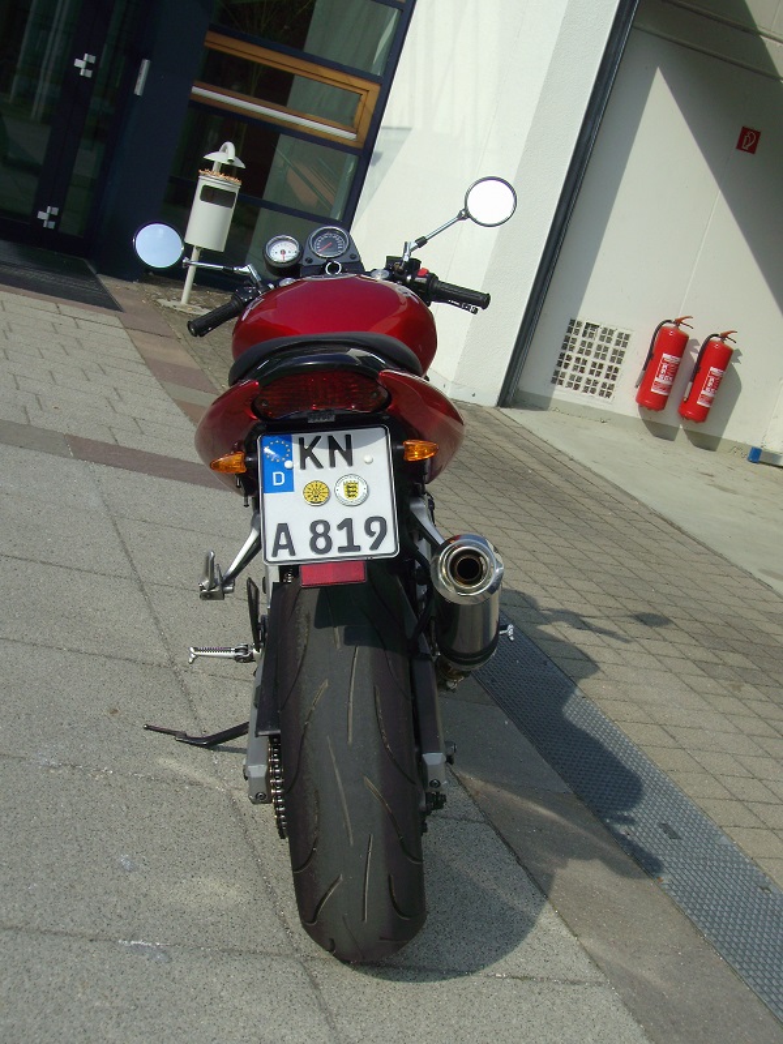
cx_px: 392
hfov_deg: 25.7
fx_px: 1719
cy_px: 522
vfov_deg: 33.8
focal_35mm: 57
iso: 64
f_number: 5.63
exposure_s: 1/455
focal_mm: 9.5
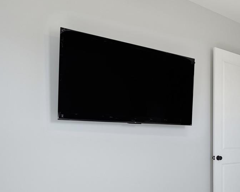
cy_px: 143
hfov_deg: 40.8
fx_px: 270
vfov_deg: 38.2
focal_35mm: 38
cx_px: 249
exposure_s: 1/160
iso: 400
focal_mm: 17
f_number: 9
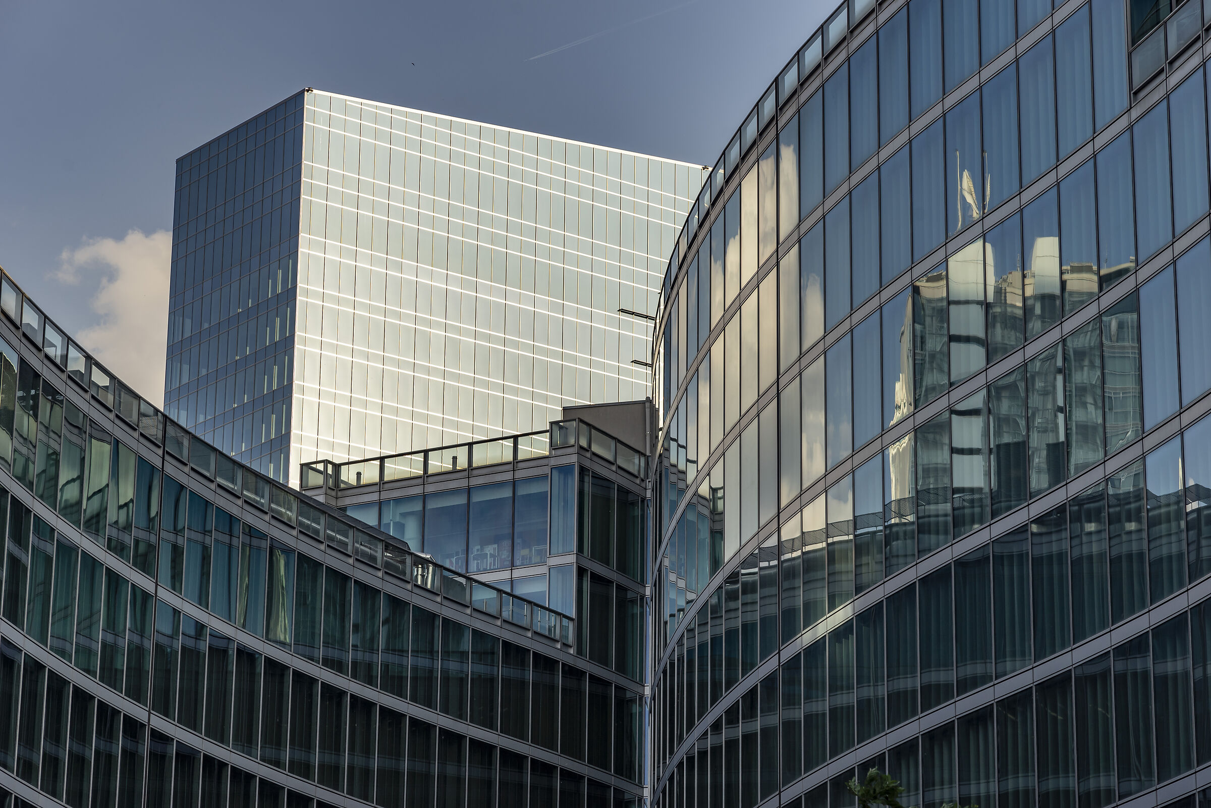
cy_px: 404
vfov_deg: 13.0
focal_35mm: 105
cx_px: 606
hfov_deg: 19.5
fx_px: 3532
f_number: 8
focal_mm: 105
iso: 100
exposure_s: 1/200
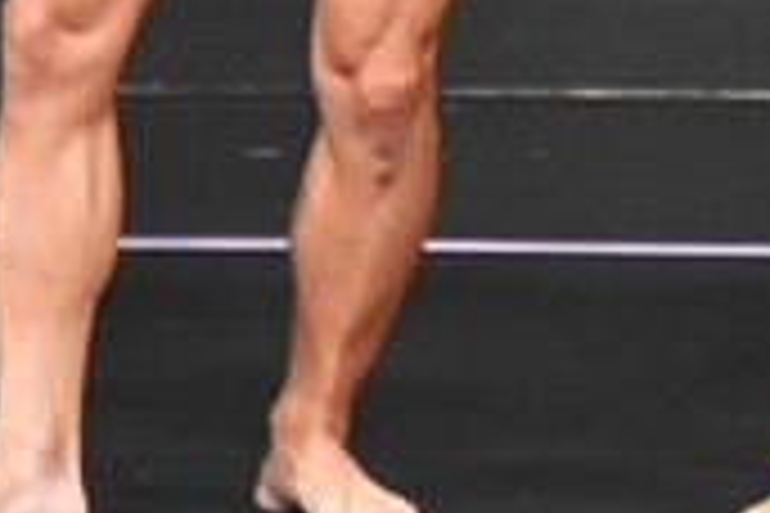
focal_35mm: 1695
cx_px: 1502
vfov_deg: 0.8
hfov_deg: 1.2
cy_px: -405
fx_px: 36251
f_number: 5.6
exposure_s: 1/400
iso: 5000
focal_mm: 250
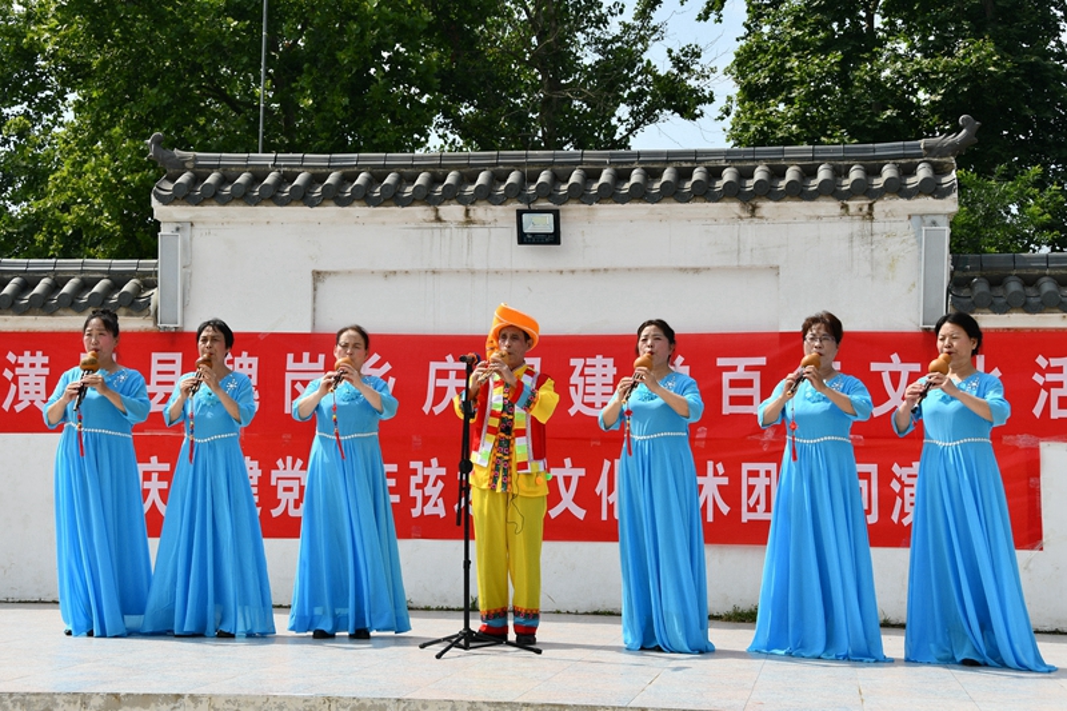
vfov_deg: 22.6
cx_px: 534
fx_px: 1778
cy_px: 356
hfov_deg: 33.4
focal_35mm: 60
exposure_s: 1/320
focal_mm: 40
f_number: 9
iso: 100
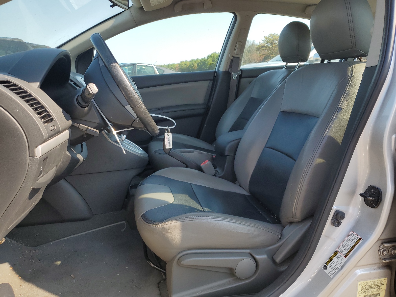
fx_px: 297
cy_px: 148
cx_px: 198
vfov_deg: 53.1
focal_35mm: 26
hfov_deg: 67.3
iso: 50
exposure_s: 1/833
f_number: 1.5
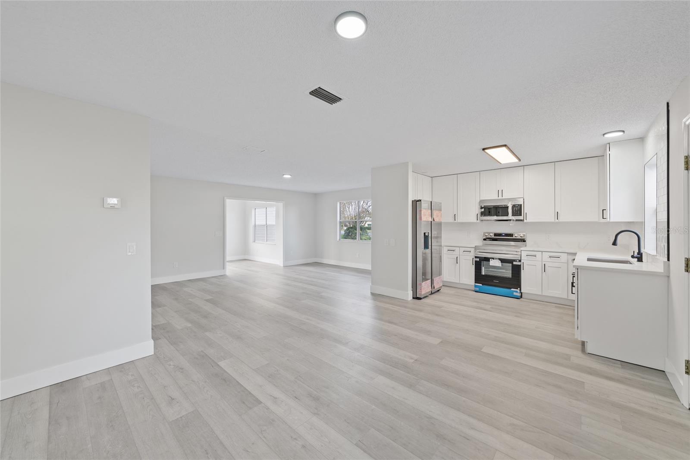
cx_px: 345
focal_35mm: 14
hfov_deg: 104.3
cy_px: 230
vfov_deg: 81.2
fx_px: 268
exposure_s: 1/2.5
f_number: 8
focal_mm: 14
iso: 320
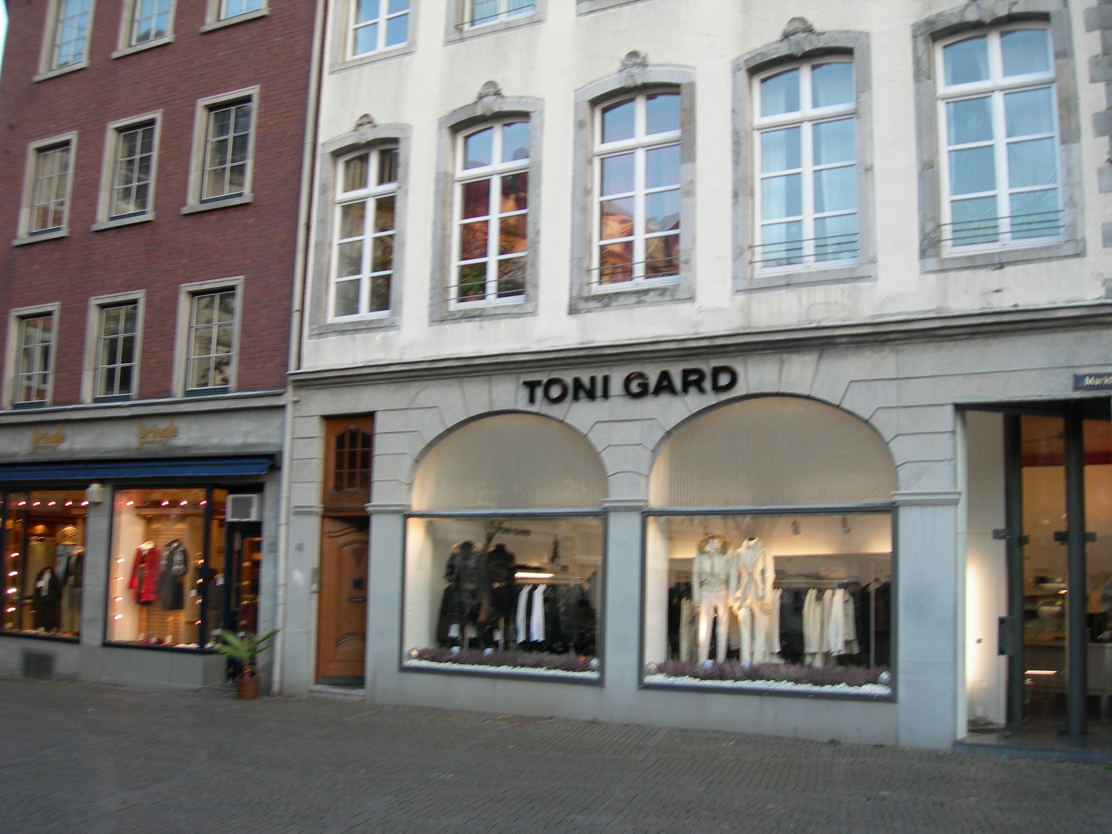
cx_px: 556
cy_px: 417
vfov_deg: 37.7
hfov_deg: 49.0
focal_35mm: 38
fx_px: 1221
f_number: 2.8
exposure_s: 1/49.6
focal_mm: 7.8
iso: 50
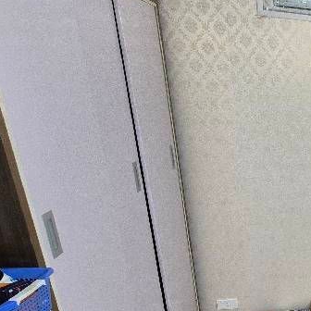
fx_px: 356
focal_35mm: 35
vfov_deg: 45.1
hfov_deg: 34.5
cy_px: 244
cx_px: 398
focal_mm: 2.2
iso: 250
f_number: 2.2
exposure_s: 1/50
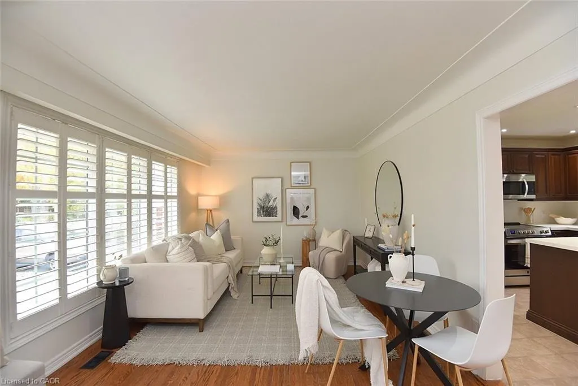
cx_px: 289
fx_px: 257
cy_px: 193
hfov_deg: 96.7
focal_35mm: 16
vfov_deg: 73.8
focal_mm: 16
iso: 500
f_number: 6.3
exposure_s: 1/60
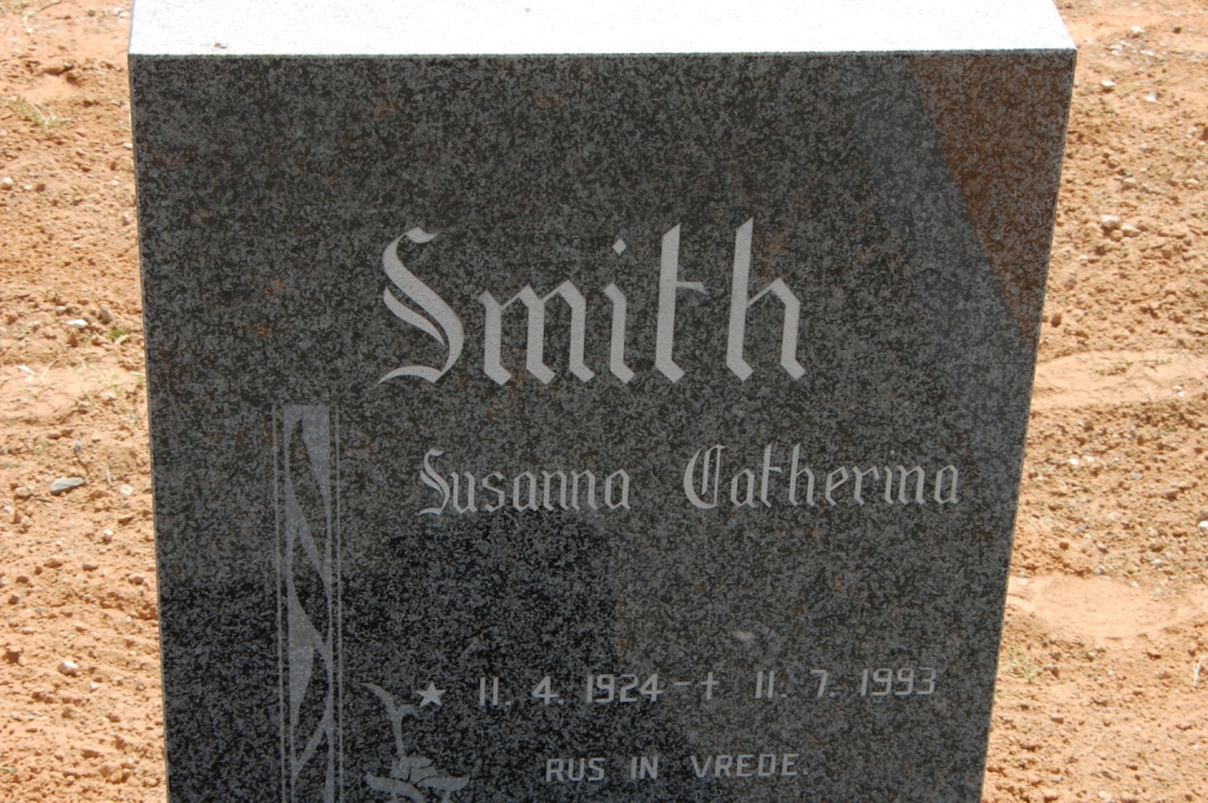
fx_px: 3017
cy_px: 402
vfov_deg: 15.2
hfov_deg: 22.6
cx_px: 604
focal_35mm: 90
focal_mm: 60
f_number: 18
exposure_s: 1/80
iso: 400
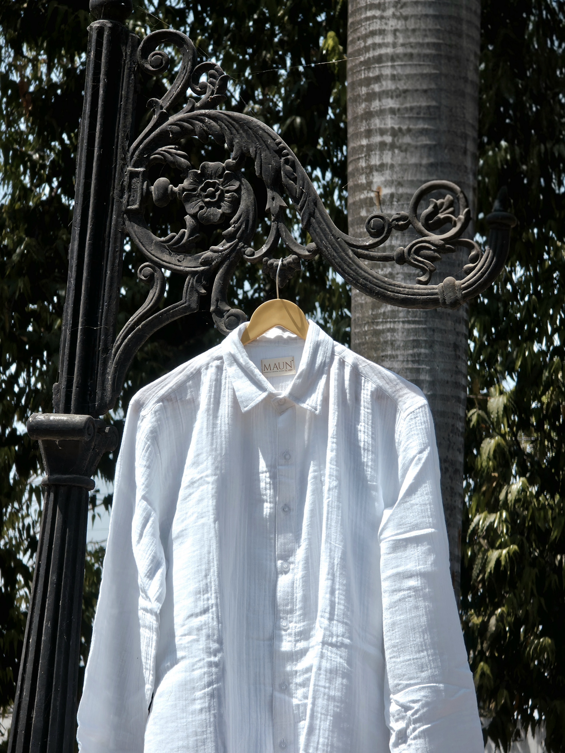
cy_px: 376
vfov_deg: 17.1
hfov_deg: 12.9
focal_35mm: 115
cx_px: 282
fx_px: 2504
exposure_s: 1/625
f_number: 3.4
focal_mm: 18.6
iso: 32
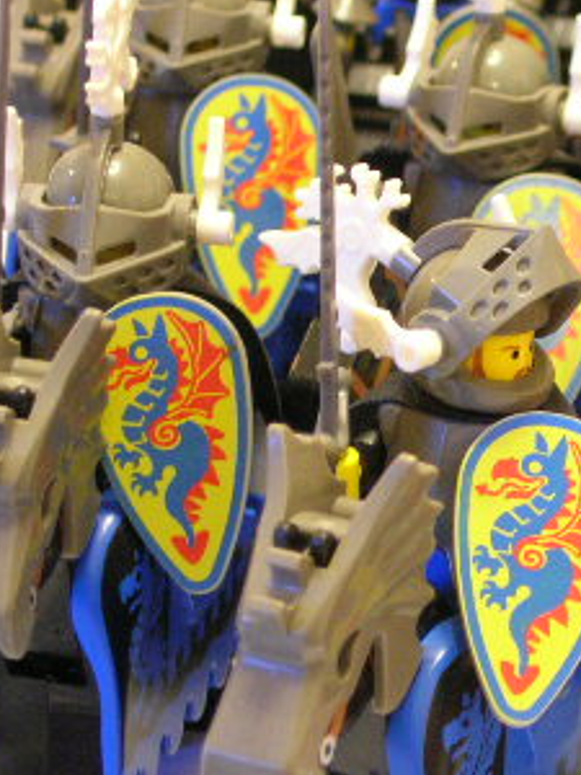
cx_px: 679
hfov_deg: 7.5
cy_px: 465
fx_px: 4386
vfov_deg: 10.1
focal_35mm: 196
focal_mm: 19.1
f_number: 4.3
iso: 200
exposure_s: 1/2.2
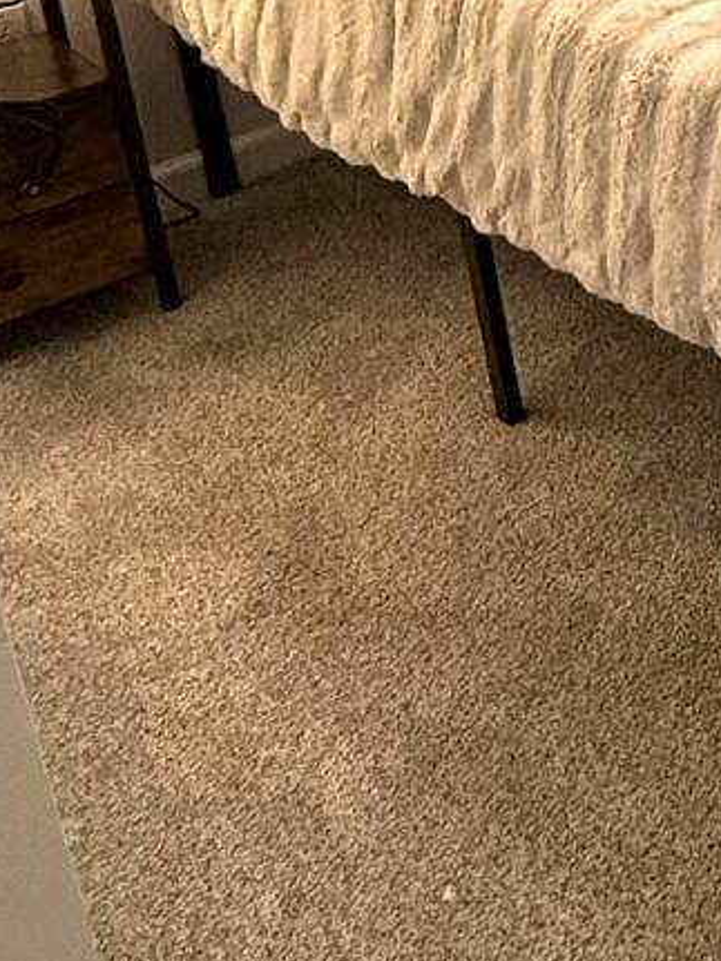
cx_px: 1415
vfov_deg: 25.9
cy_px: -254
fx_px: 1806
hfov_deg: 17.1
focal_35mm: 65
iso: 200
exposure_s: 1/60
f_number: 2.2
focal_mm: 2.22
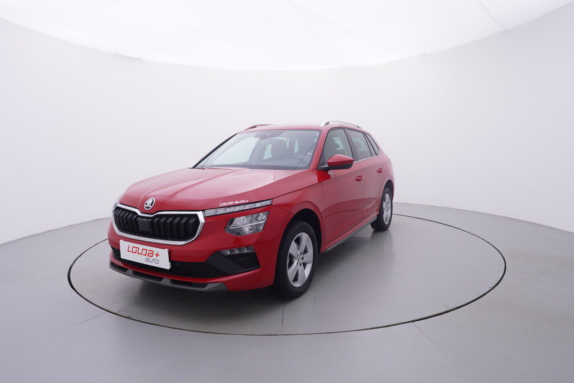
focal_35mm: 22
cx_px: 287
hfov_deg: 77.3
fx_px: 359
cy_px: 192
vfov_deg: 56.2
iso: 200
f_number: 5
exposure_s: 1/80
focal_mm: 15
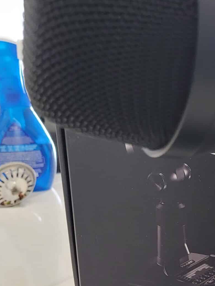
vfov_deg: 28.9
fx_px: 530
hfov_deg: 22.0
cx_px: 218
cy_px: 266
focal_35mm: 64
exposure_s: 1/40
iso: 320
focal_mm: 5.4
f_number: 1.8
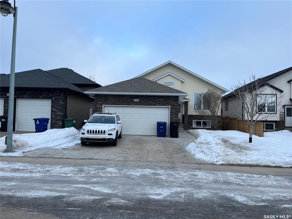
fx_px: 219
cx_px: 146
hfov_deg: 67.3
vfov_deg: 53.1
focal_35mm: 26
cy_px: 110
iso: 50
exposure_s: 1/1175
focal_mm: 5.1
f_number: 1.6
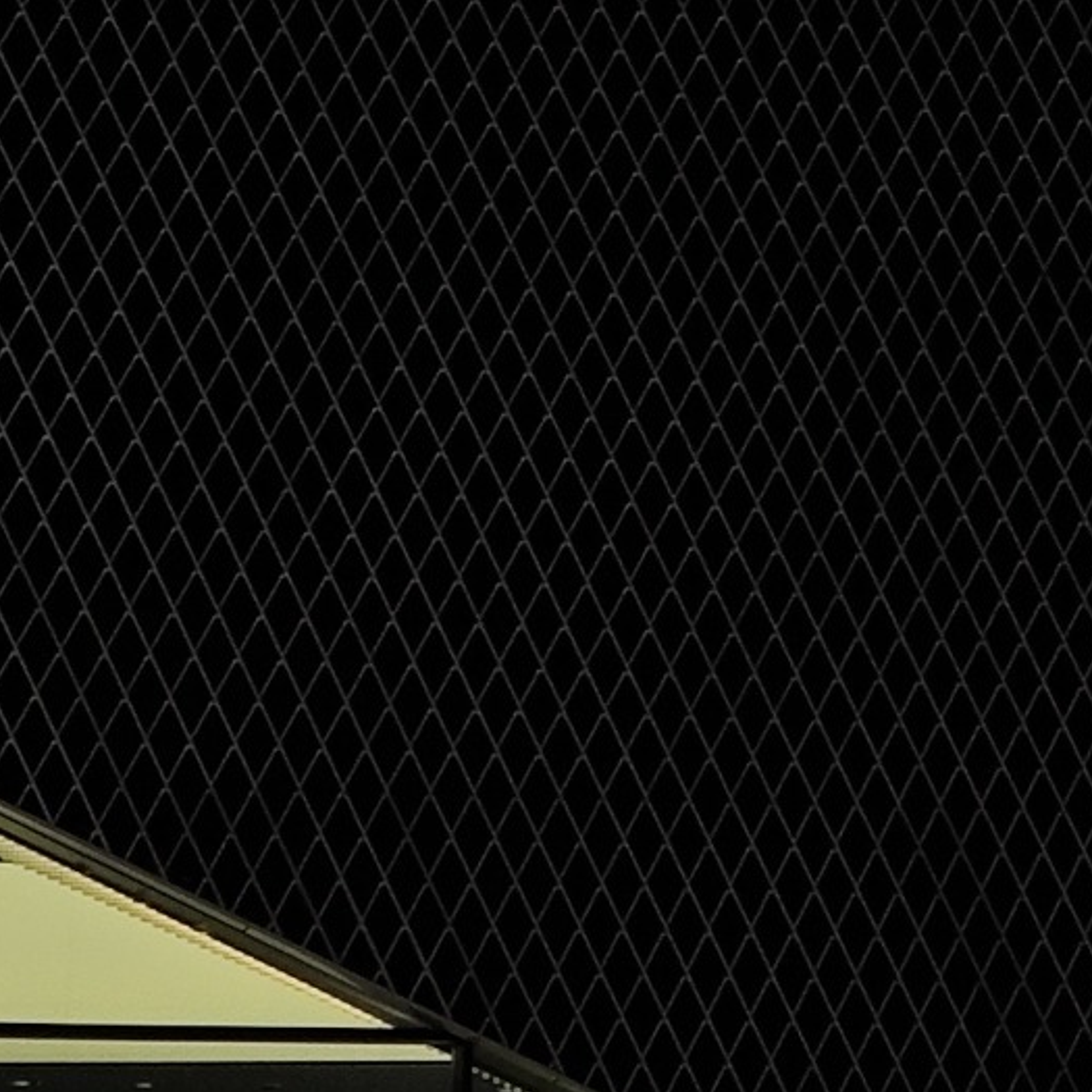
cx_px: 1602
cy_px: -389
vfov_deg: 11.0
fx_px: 5532
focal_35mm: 155
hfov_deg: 10.9
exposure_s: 1/50
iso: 160
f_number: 1.6
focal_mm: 6.55
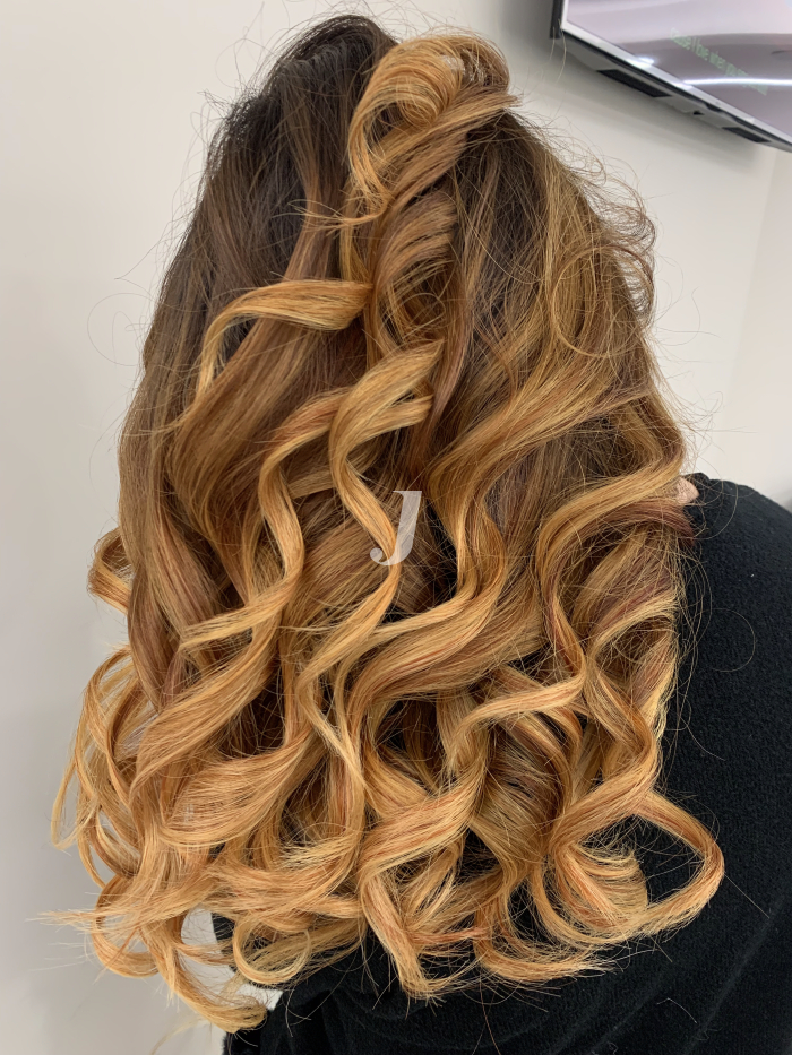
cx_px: 396
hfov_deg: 53.1
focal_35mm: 26
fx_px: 793
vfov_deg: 67.3
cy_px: 528
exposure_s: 1/50
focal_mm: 4.25
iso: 80
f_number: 1.8
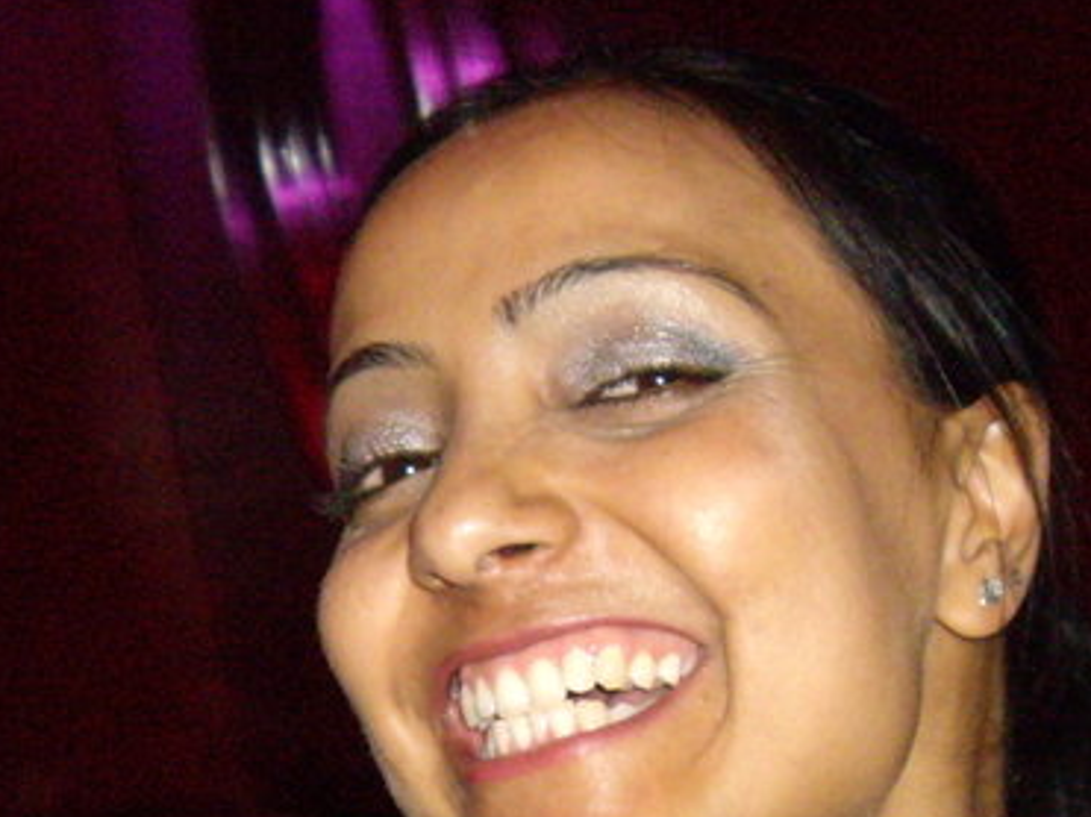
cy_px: 855
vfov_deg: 13.8
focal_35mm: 105
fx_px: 3308
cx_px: 303
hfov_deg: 18.6
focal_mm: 6.2
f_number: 2.7
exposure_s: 1/40
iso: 400
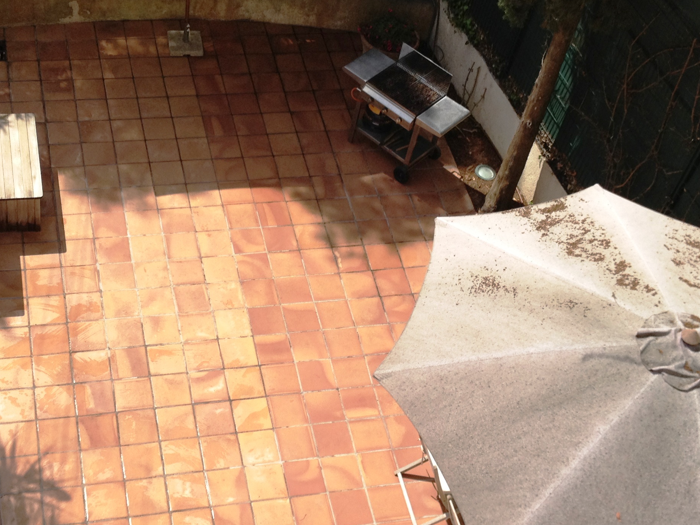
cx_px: 282
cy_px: 239
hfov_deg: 31.1
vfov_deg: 23.6
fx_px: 1254
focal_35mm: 62
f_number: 2.4
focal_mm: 4.28
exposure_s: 1/1175
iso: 64
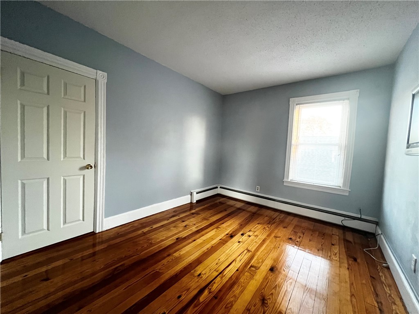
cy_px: 157
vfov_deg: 89.9
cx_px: 210
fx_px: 157
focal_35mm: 13
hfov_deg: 106.2
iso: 800
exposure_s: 1/60
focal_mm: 1.57
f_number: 1.8
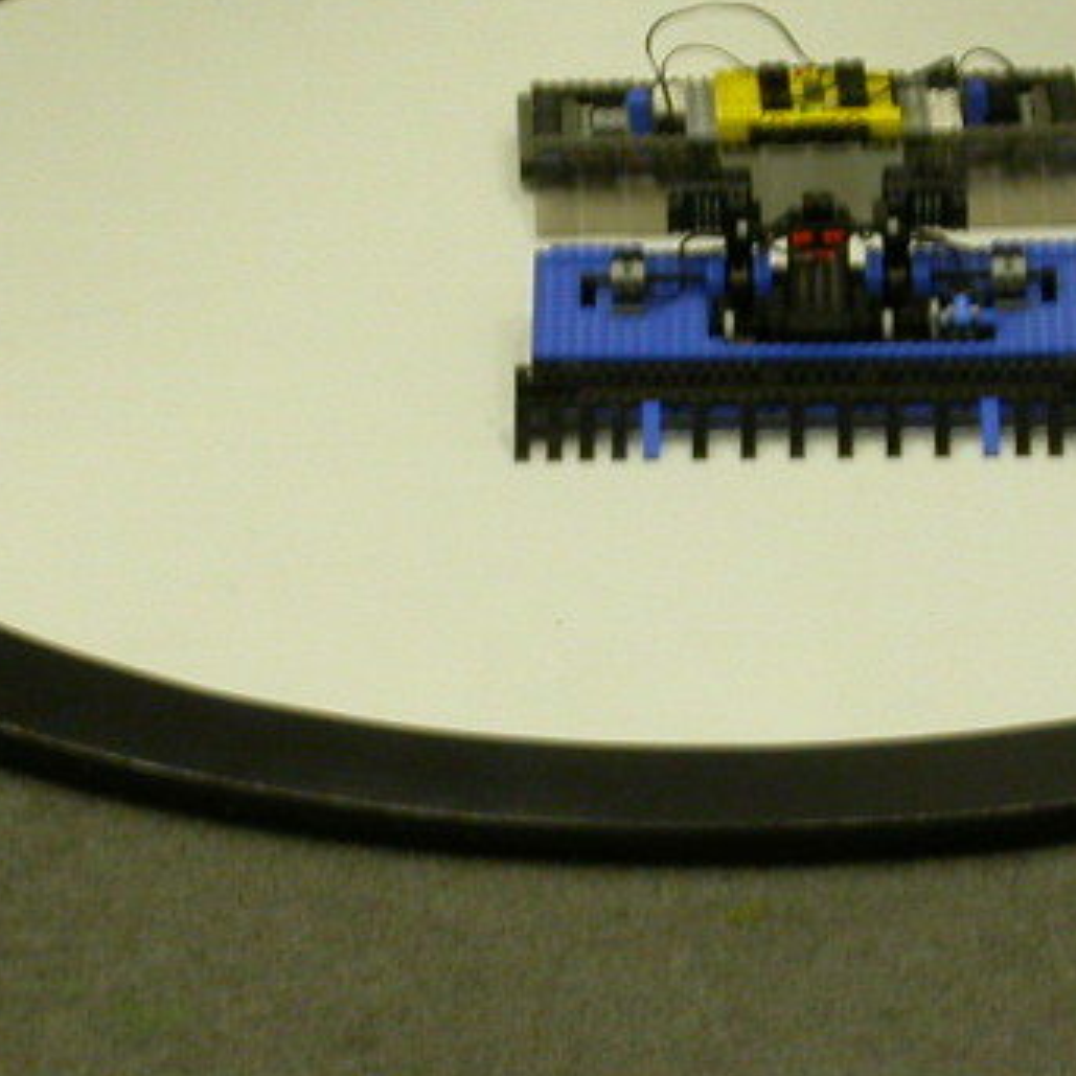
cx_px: 602
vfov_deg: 6.0
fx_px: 10304
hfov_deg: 6.0
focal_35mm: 293
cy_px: 508
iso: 100
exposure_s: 1/11.3
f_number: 4.2
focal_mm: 23.1
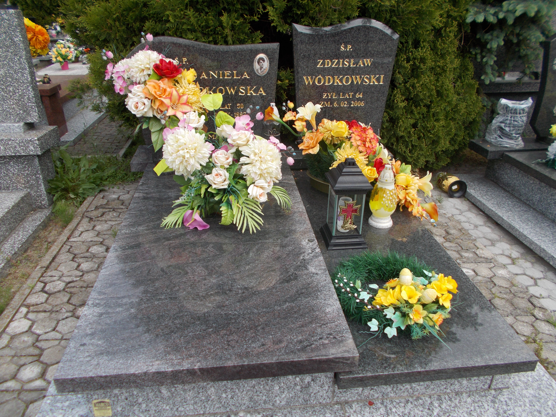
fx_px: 418
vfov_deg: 53.1
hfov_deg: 67.3
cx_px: 278
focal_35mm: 26
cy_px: 208
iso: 80
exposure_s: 1/500
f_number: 3.2
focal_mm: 4.6
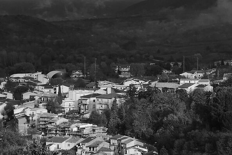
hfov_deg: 10.6
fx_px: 1206
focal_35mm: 187
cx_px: 352
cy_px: 70
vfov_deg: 7.4
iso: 100
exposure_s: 1/125
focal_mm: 46
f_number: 10
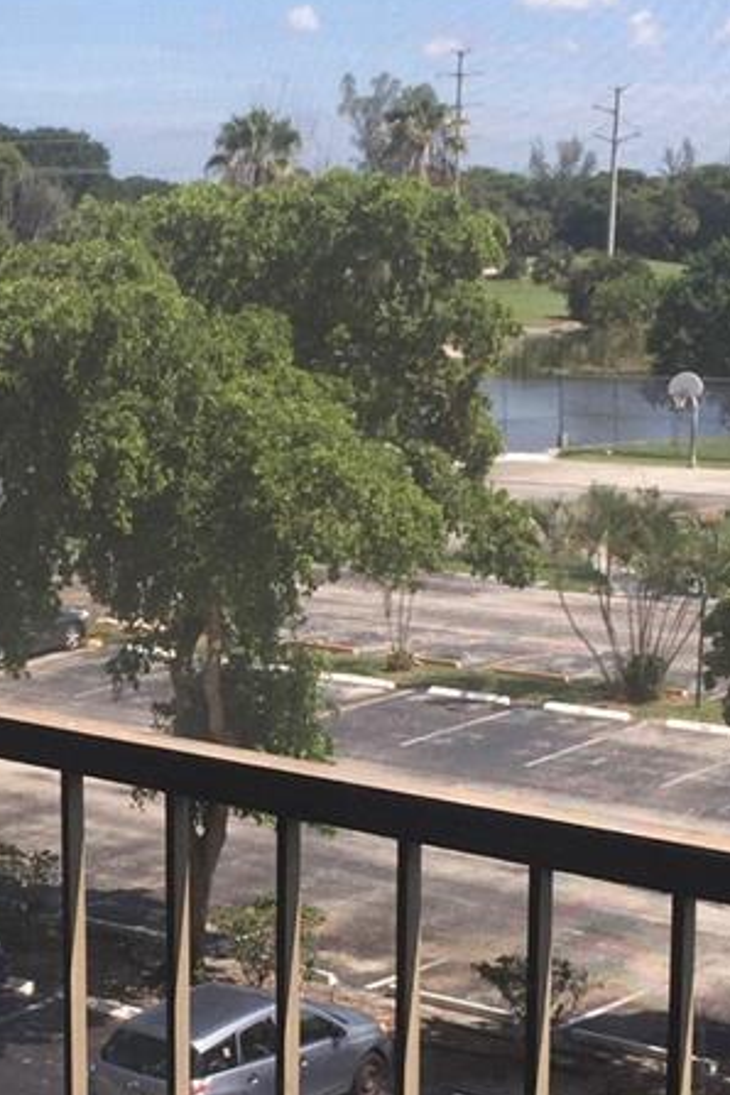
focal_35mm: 81
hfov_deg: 16.4
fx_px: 2464
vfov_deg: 24.9
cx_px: -34
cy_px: 769
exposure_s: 1/1199
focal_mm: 4.15
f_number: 2.2
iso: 32
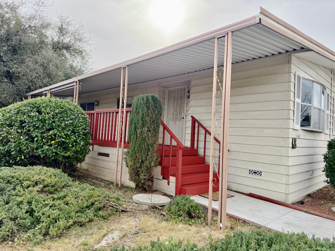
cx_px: 168
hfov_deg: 71.6
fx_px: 232
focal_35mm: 24
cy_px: 126
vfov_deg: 56.8
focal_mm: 6.76
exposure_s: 1/1653
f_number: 1.78
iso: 100
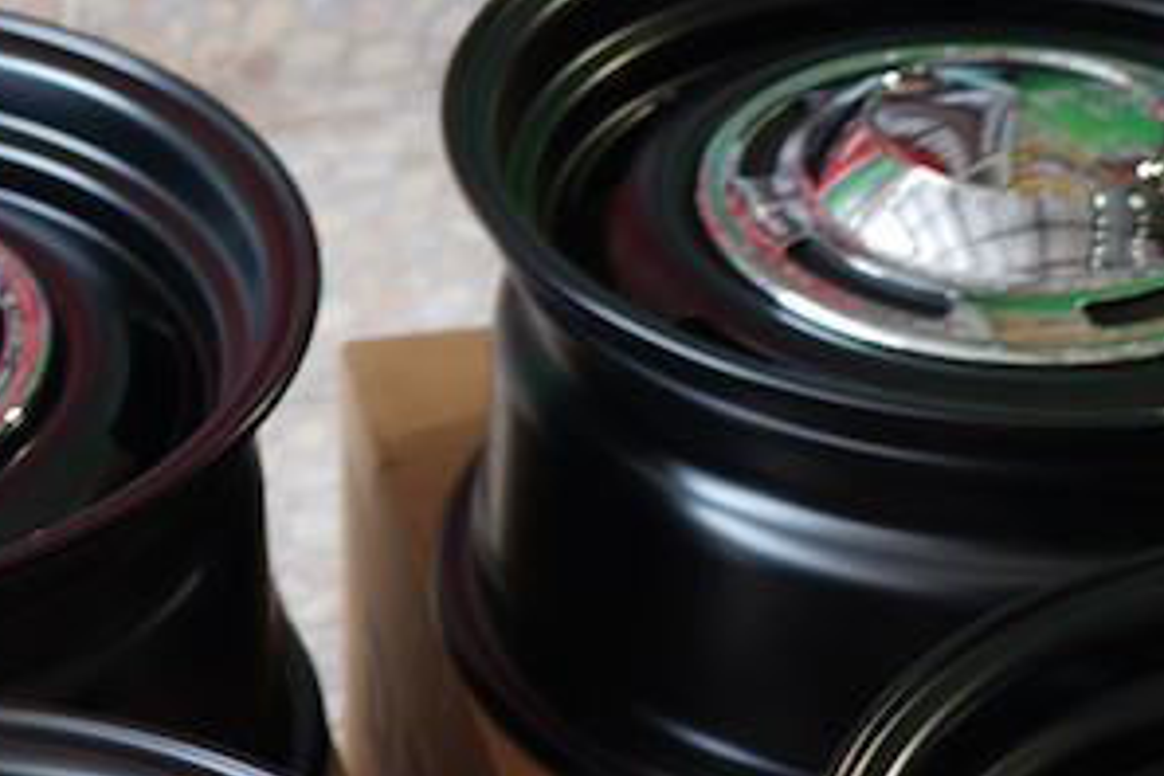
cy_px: 729
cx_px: 364
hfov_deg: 12.4
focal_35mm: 165
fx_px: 5335
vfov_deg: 8.3
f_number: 2.8
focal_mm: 35
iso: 50
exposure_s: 1/8
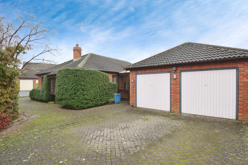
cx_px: 124
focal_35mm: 17
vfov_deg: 69.7
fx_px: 119
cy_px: 82
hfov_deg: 92.4
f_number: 13
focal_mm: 11.5
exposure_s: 1/80
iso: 1000
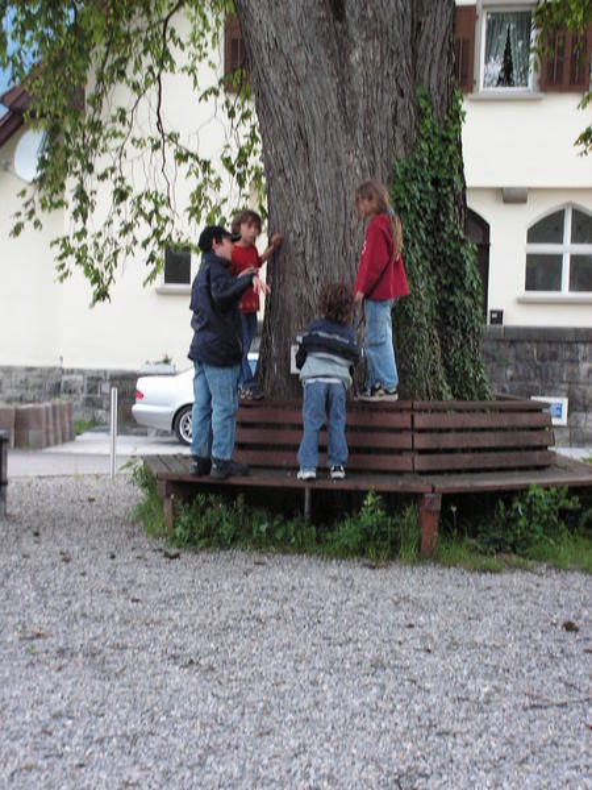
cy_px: 395
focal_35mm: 66
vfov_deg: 29.4
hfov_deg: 22.3
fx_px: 1505
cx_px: 296
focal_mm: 11
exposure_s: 1/80
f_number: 3.3
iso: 80
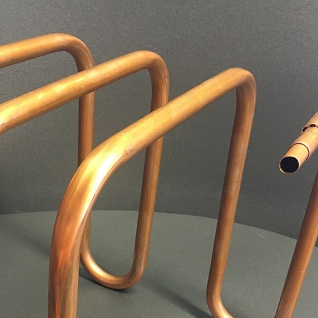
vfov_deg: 30.9
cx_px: 127
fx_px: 561
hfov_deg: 31.5
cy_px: 251
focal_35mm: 54
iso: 200
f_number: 2.2
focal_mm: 4.15
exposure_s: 1/17
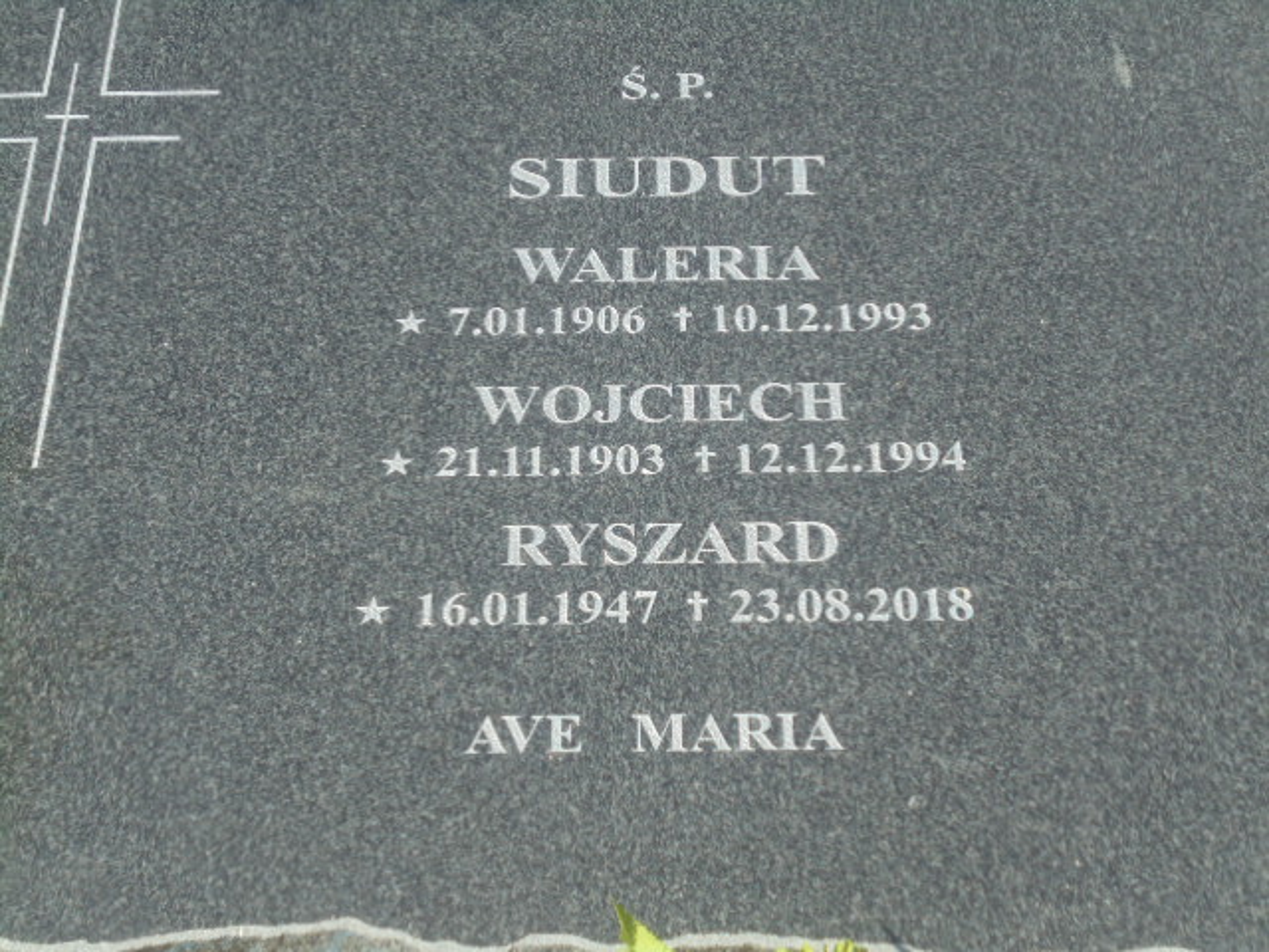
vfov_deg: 26.1
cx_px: 634
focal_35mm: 56
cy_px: 476
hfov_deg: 34.3
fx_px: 2053
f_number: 5.2
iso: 100
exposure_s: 1/400
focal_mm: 10.1
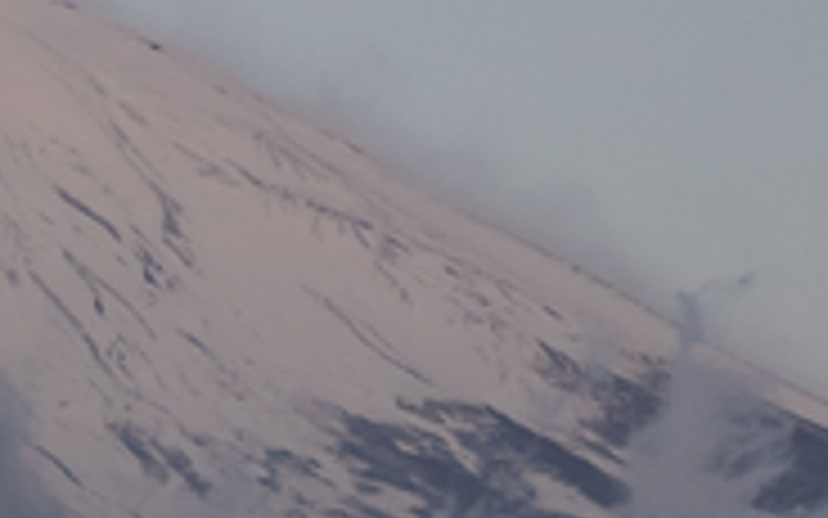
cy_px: -41
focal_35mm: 465
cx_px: -32
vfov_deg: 2.8
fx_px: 10493
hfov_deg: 4.5
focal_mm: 105
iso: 400
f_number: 8
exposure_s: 1/500
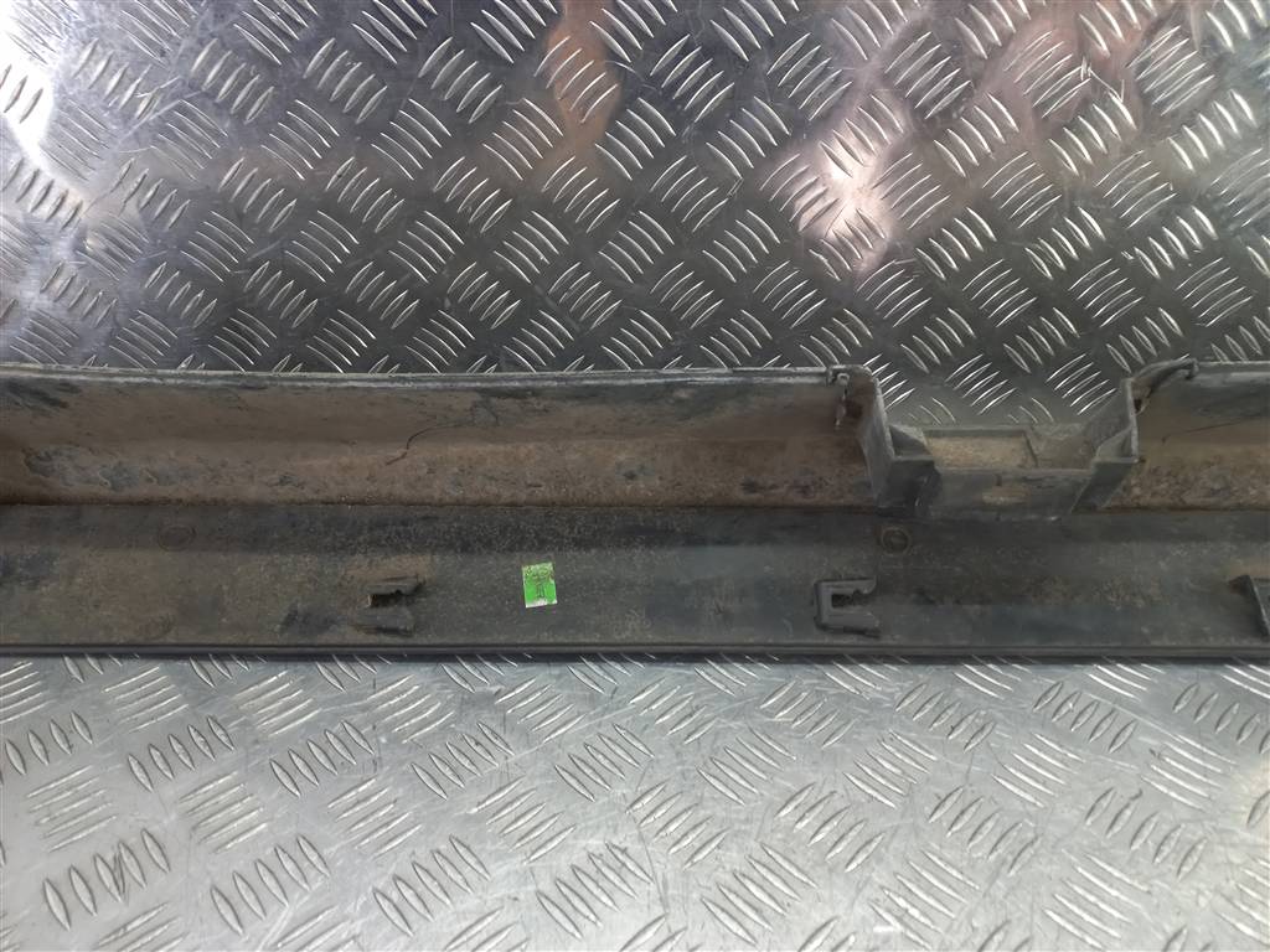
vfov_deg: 54.9
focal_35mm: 25
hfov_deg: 69.4
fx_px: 917
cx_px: 635
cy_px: 476
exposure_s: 1/50
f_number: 1.8
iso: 100
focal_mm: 4.6
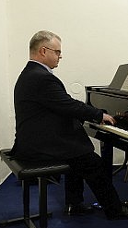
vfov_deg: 37.8
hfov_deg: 18.9
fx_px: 332
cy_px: 105
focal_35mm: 55
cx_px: 199
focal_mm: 8.8
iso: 640
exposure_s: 1/60
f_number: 1.8
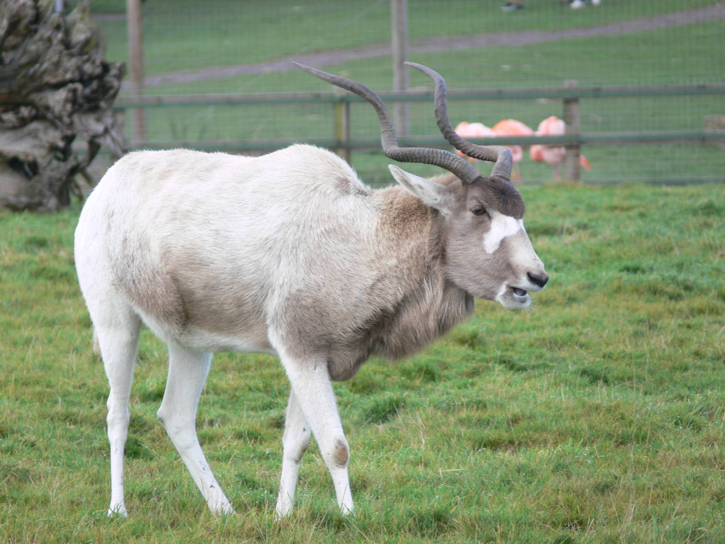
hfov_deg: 4.7
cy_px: 272
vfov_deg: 3.5
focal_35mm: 420
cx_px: 362
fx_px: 8797
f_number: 4
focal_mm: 88.8
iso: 80
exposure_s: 1/100
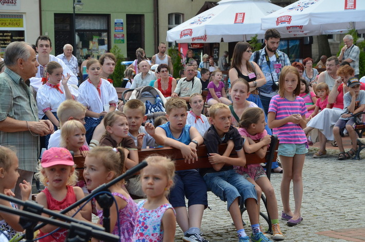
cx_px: 182
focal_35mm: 105
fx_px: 1062
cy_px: 121
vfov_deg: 13.0
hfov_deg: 19.5
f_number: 6.3
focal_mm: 70
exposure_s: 1/640
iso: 800
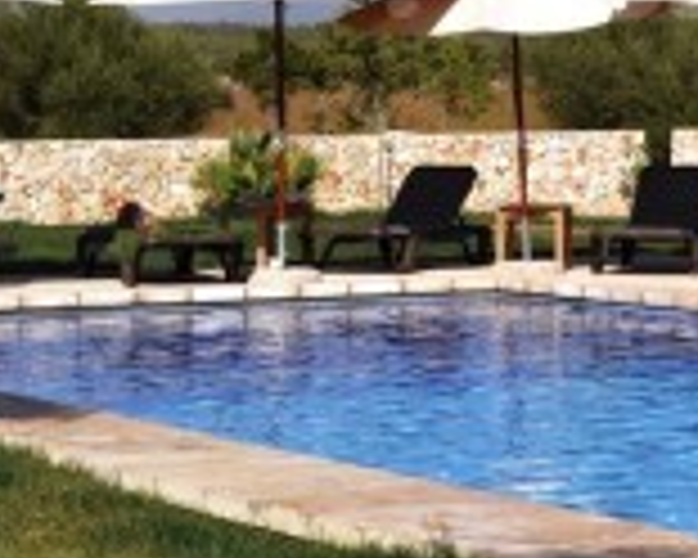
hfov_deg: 12.3
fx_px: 3078
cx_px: 1076
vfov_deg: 10.2
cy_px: -79
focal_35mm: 149
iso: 200
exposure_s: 1/1250
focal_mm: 32
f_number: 8
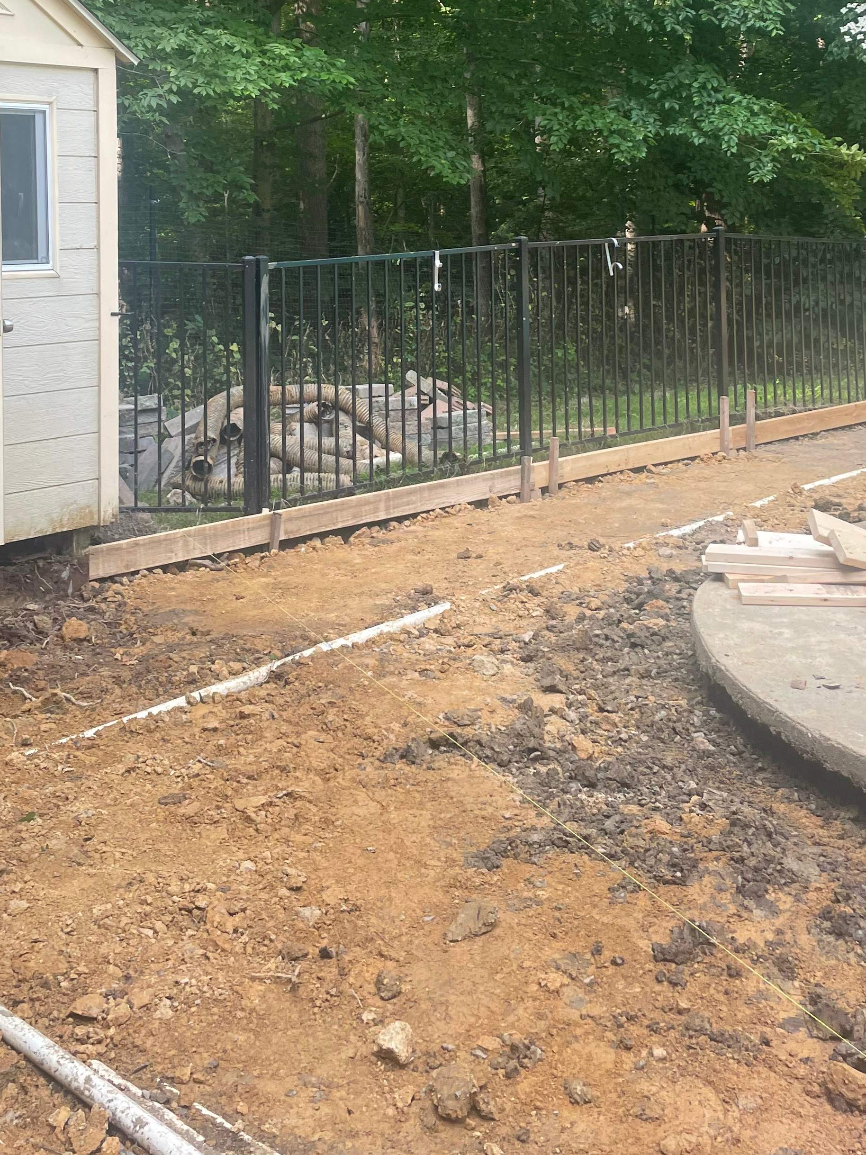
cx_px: 389
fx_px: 1435
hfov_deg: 33.6
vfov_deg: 42.0
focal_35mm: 43
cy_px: 236
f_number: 1.6
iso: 32
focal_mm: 4.2
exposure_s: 1/602
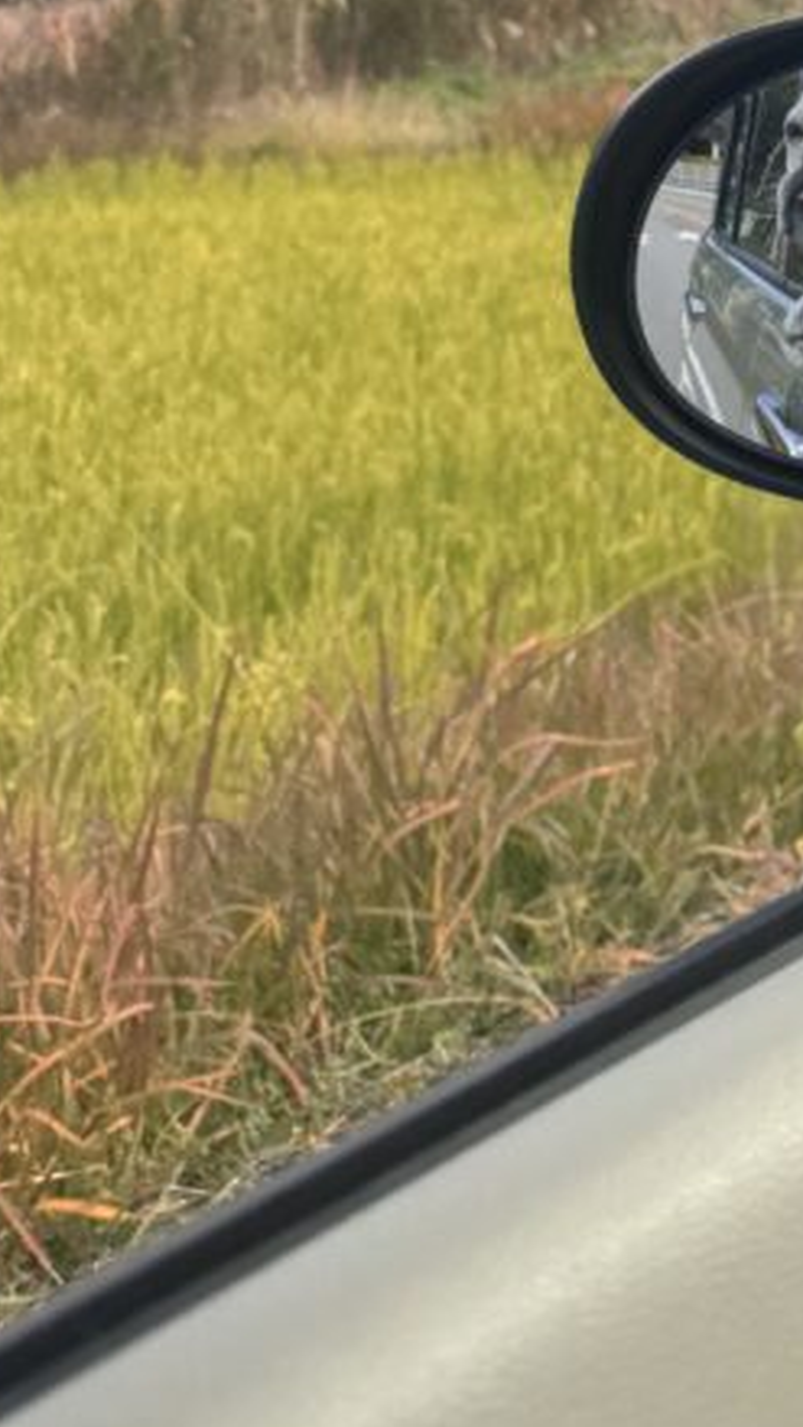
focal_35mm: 61
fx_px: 2309
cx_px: 1096
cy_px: -169
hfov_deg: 18.2
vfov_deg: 30.5
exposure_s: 1/2252
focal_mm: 6.76
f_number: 1.78
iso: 80
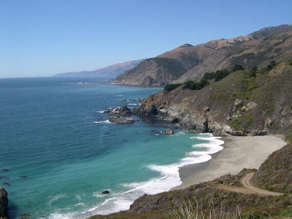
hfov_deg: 49.0
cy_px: 110
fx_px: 321
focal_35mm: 38
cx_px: 146
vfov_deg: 37.7
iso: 100
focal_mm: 8
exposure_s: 1/223
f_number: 7.6
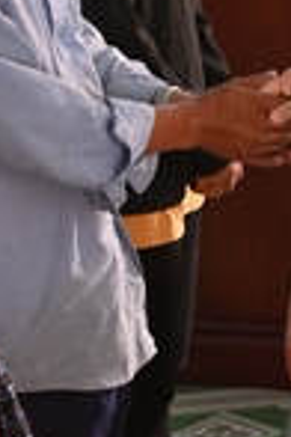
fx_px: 1819
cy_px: 39
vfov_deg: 13.6
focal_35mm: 150
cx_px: 558
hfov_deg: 8.7
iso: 800
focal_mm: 34
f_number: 5
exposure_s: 1/50
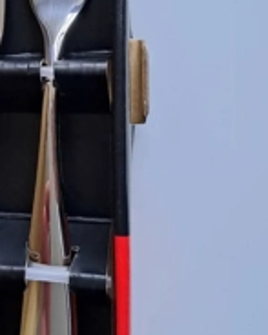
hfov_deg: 27.2
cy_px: 76
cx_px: 7
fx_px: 526
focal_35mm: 53
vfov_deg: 34.5
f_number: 1.8
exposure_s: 1/30
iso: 250
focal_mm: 4.65
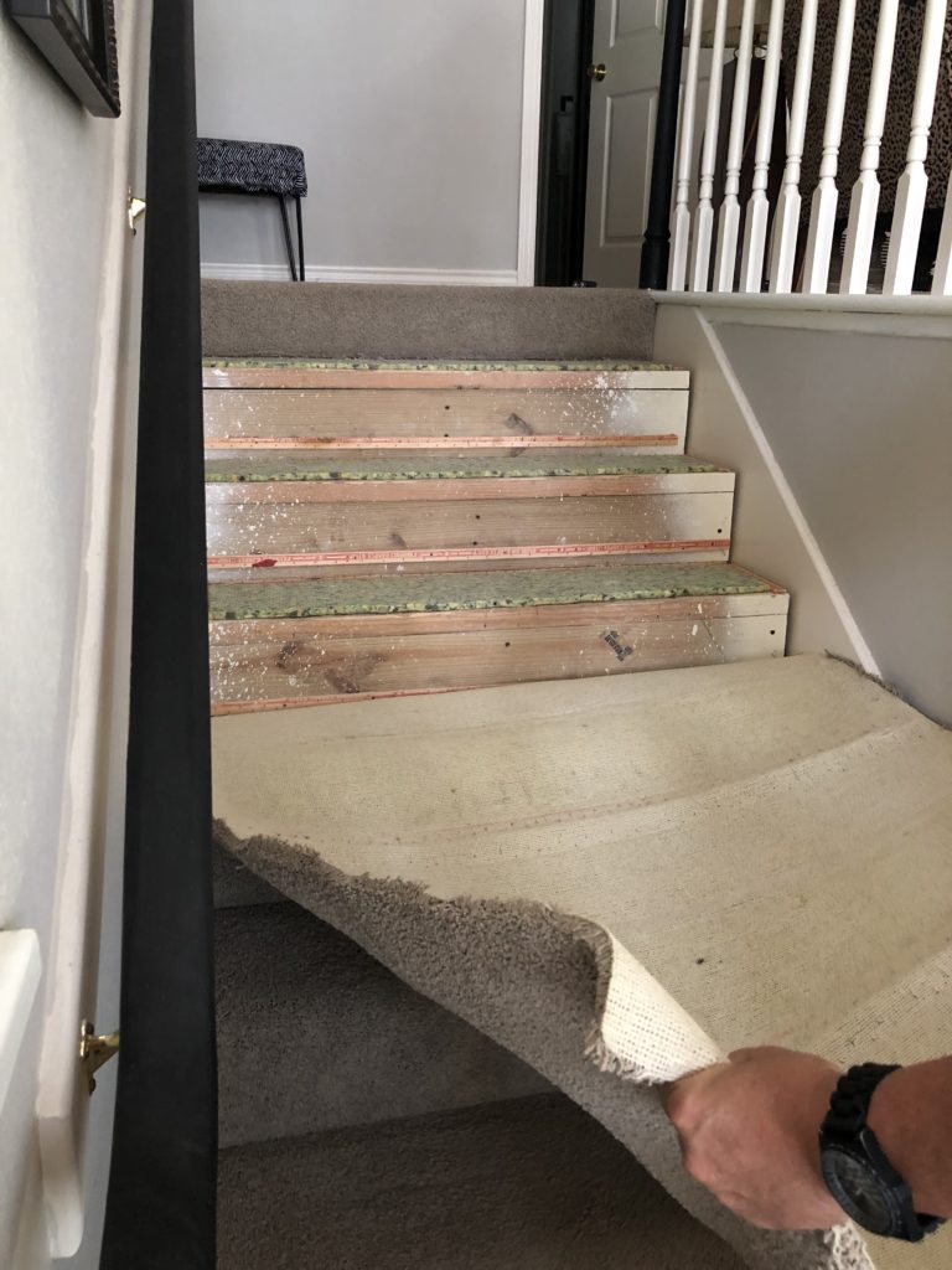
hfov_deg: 49.7
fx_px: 1027
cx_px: 476
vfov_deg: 63.4
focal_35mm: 28
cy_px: 635
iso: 80
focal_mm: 3.99
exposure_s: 1/7
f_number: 1.8
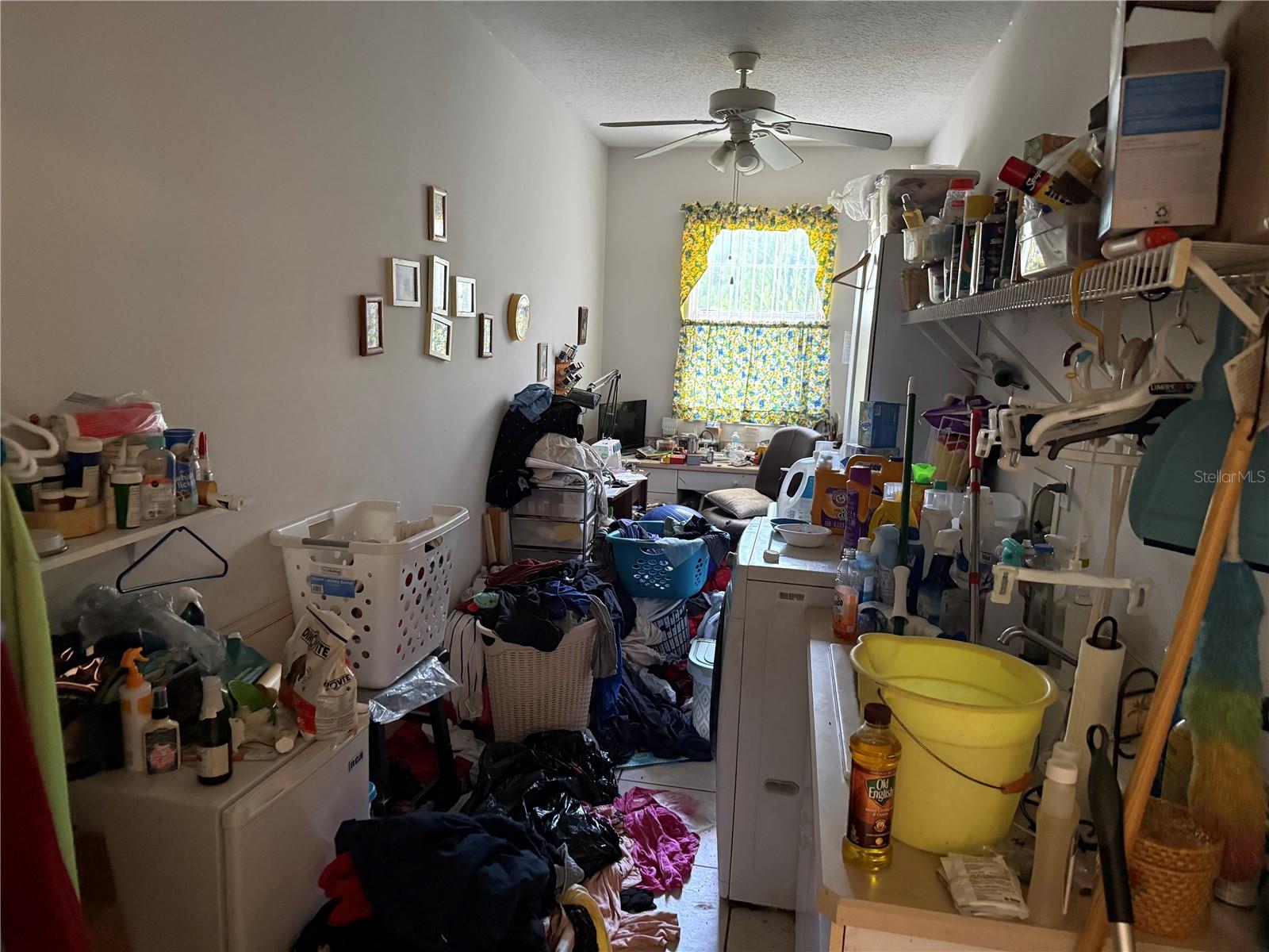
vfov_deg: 56.8
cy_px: 476
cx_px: 634
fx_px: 880
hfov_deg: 71.6
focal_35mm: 24
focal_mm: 6.76
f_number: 1.78
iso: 800
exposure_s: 1/40
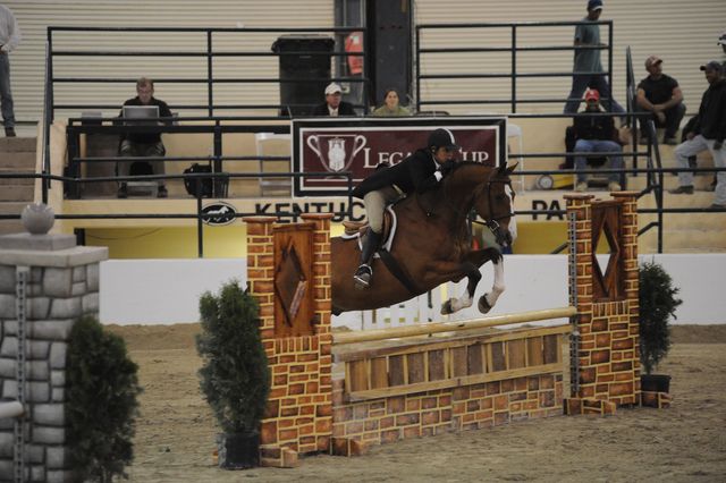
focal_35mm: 200
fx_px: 4031
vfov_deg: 6.9
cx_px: 363
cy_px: 242
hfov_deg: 10.3
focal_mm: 200
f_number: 2.8
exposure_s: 1/400
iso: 6400
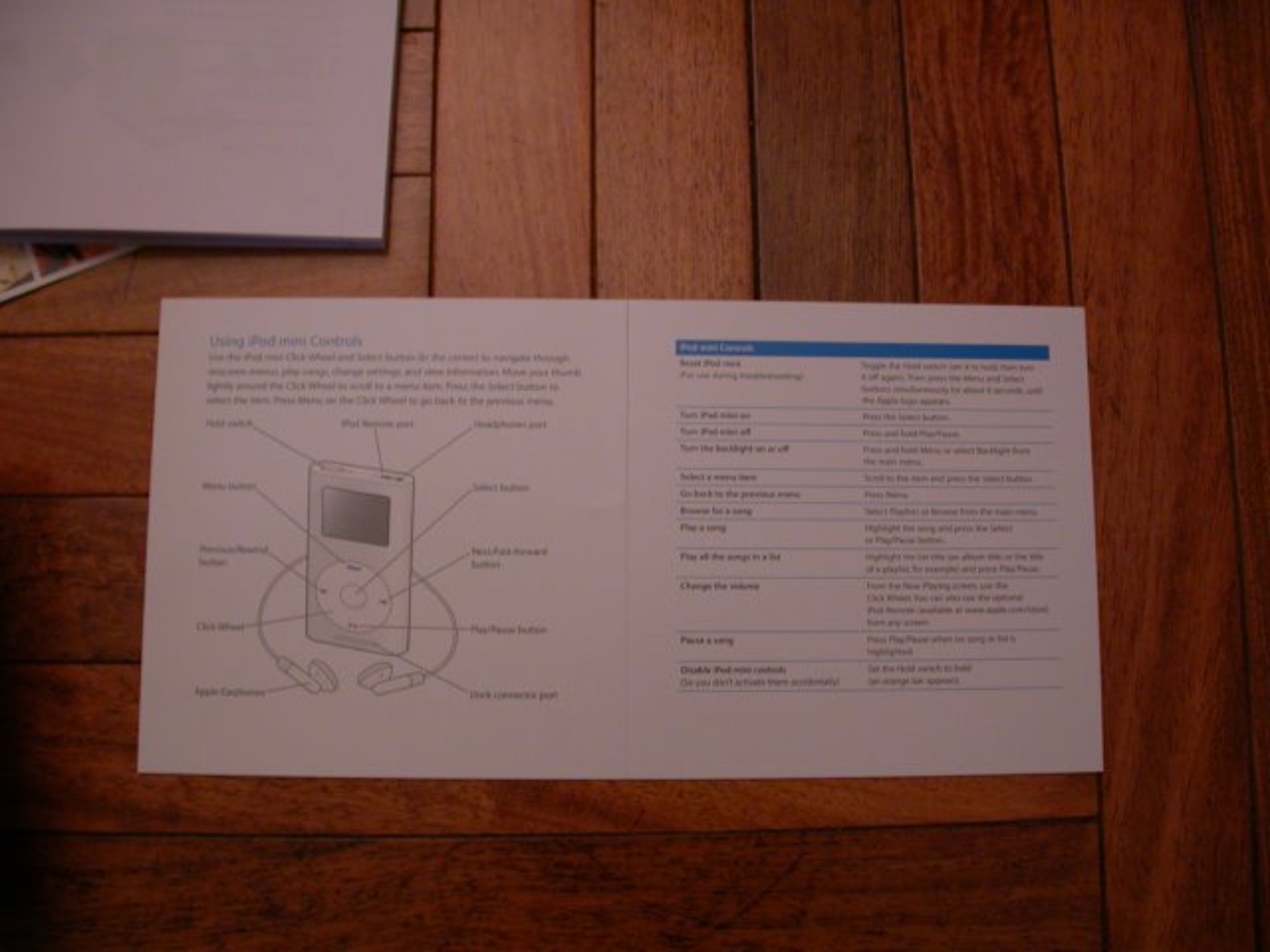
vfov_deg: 37.7
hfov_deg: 49.0
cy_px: 476
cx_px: 635
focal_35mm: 38
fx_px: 1394
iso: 100
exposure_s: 1/11.3
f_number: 2.6
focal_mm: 7.85
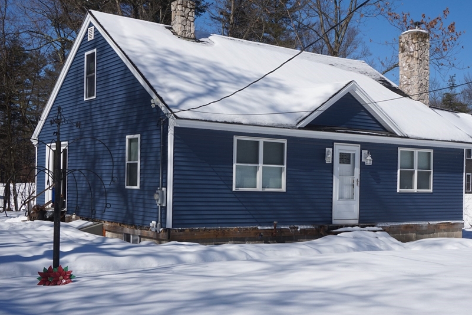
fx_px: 603
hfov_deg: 42.7
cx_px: 247
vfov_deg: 29.2
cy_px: 184
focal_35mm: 46
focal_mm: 24
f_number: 11
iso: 250
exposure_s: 1/640
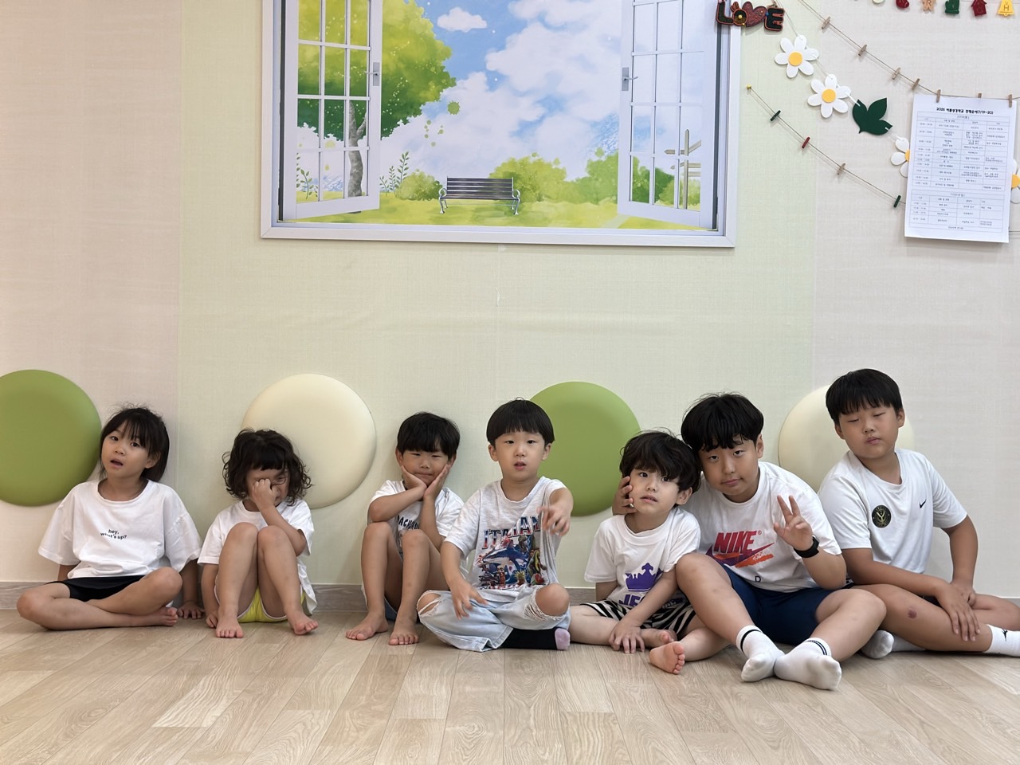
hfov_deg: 39.7
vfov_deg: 30.3
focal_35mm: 48
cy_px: 382
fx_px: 1414
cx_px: 510
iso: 125
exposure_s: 1/120
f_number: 1.78
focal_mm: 6.86
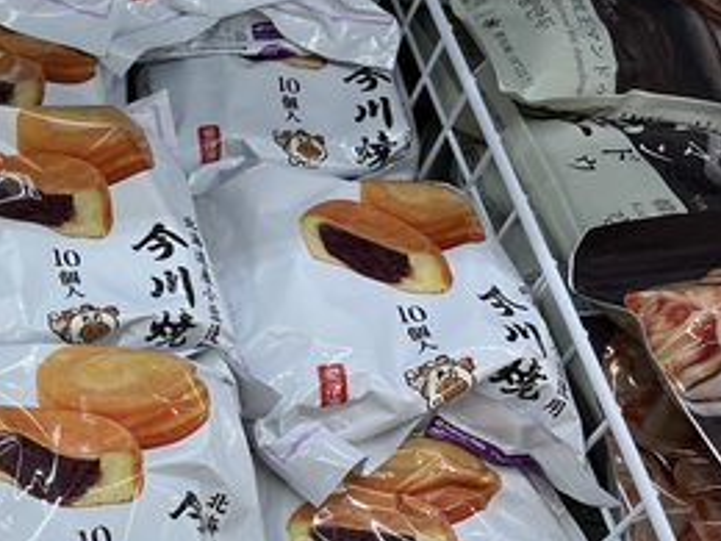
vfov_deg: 21.6
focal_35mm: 68
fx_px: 1416
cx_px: -214
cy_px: 322
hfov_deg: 24.8
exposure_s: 1/392
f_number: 1.6
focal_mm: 5.1
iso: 50
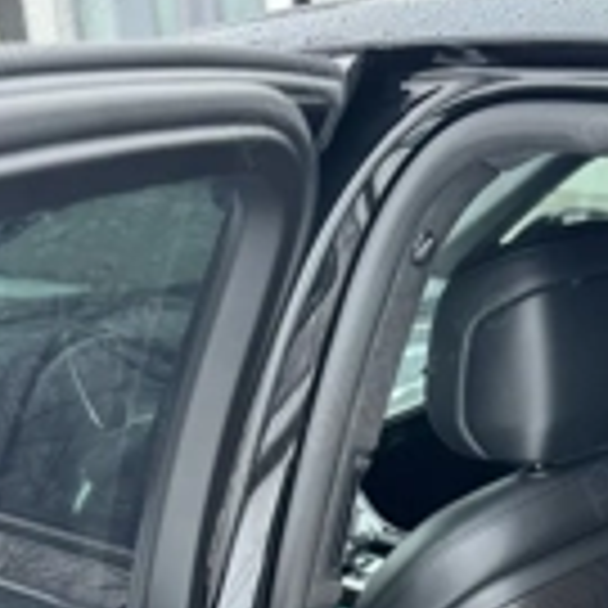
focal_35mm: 63
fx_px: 1252
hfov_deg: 26.9
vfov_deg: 23.8
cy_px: 802
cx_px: 459
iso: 250
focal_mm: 6.76
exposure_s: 1/60
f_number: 1.78
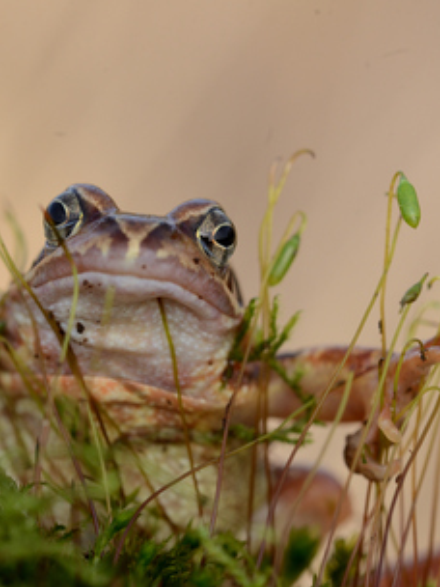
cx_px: 212
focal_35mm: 153
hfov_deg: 9.7
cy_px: 293
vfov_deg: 12.9
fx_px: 2593
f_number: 11
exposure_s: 1/800
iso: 800
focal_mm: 105
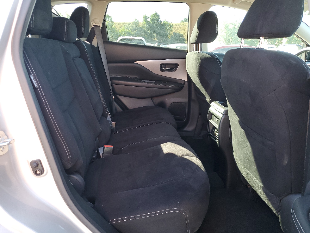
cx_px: 155
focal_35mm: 26
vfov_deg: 53.1
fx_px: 233
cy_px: 116
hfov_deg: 67.3
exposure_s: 1/120
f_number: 1.5
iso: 96
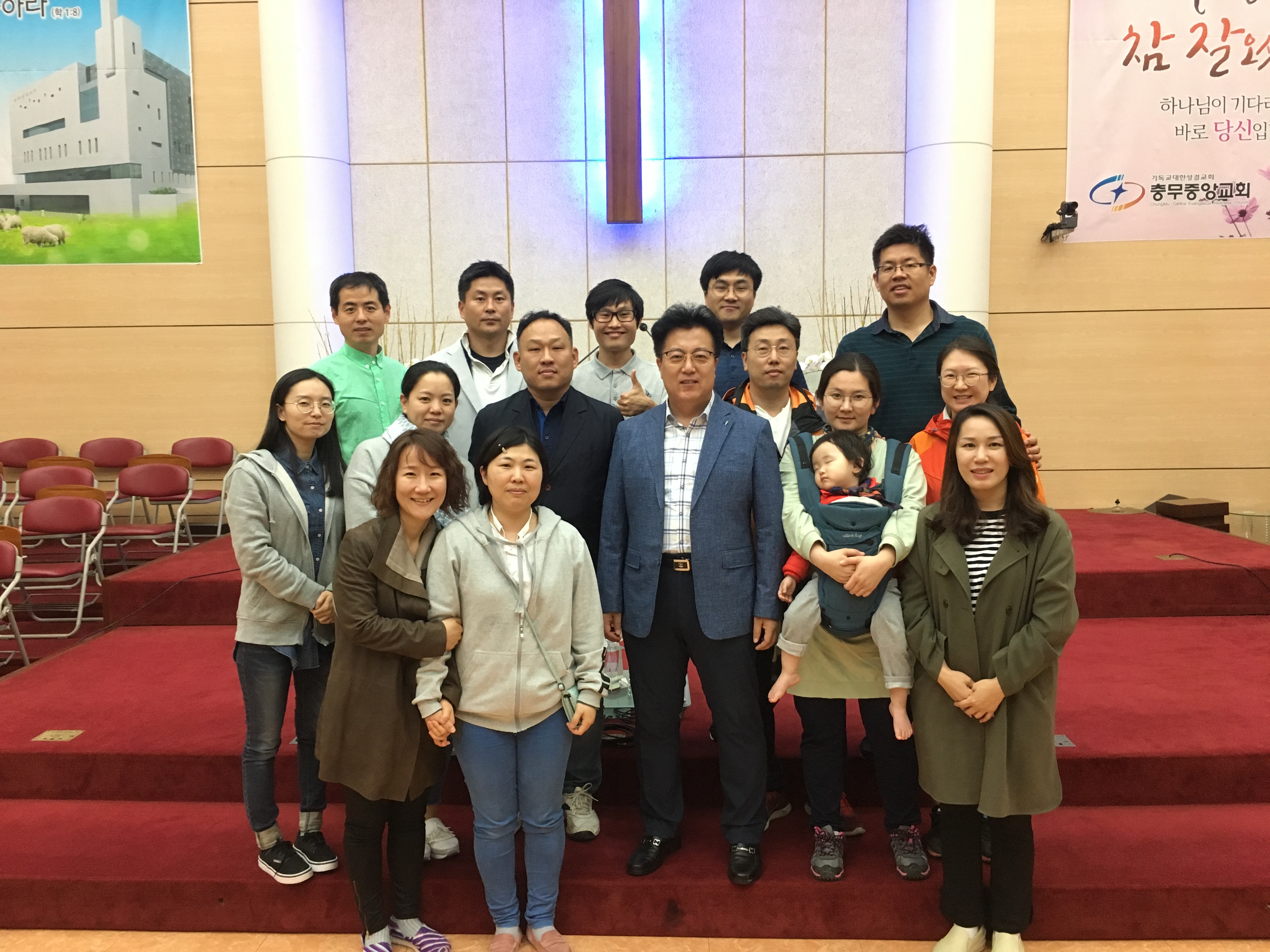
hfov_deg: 61.7
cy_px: 476
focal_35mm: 29
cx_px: 635
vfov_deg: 48.2
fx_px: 1064
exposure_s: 1/17
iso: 200
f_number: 2.2
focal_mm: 4.15
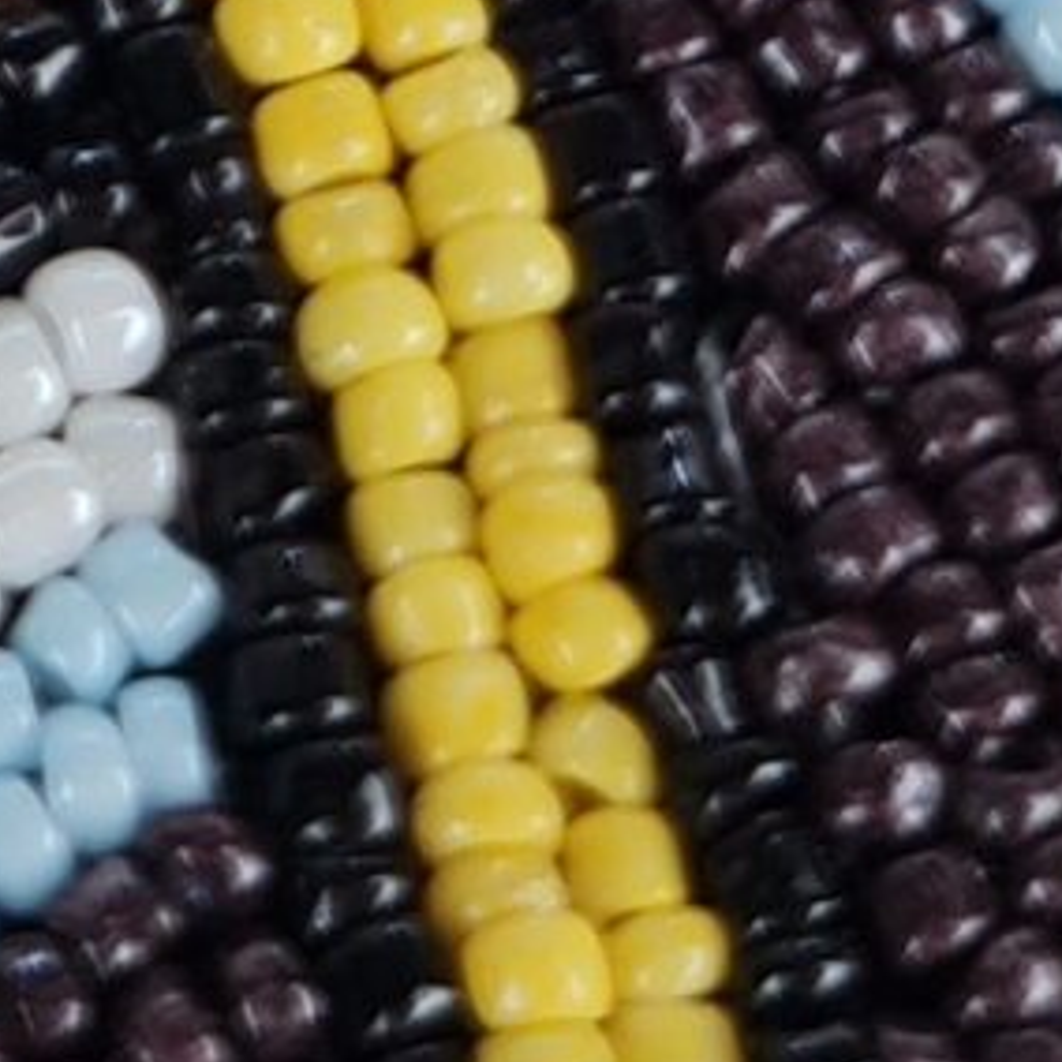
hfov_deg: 8.1
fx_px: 7185
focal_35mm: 207
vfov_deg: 7.7
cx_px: -1043
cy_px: -1787
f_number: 1.8
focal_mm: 5.4
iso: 64
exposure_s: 1/120
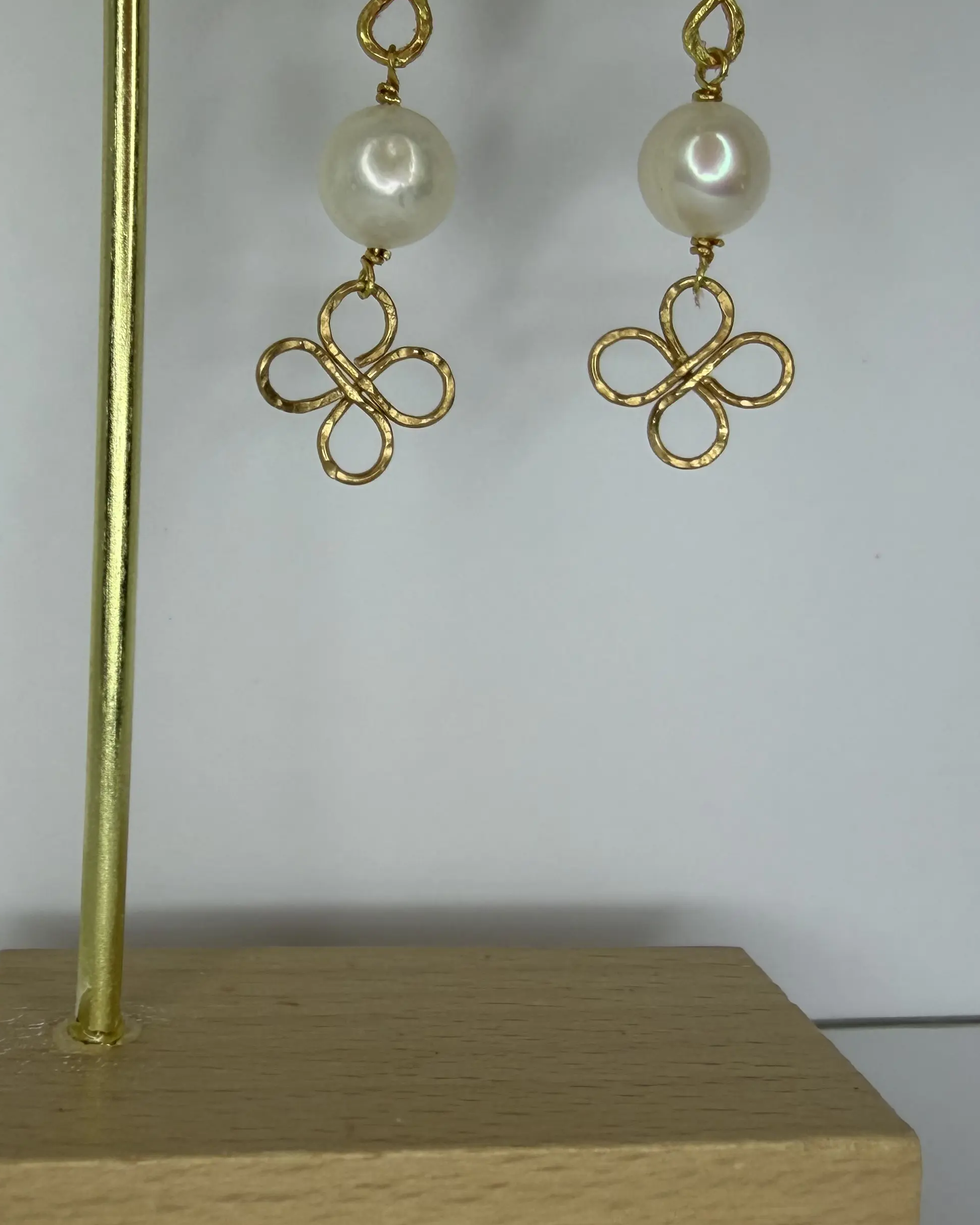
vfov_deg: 45.2
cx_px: 347
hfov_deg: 37.9
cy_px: 298
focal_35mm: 39
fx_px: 1414
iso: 80
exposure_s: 1/120
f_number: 2.2
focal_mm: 2.22
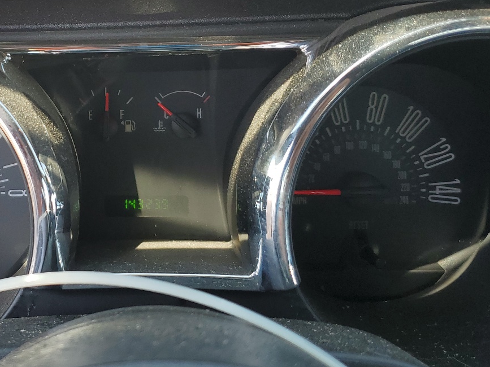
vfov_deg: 30.1
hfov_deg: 38.1
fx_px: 679
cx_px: 96
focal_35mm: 48
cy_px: 139
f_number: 1.5
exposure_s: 1/286
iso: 50
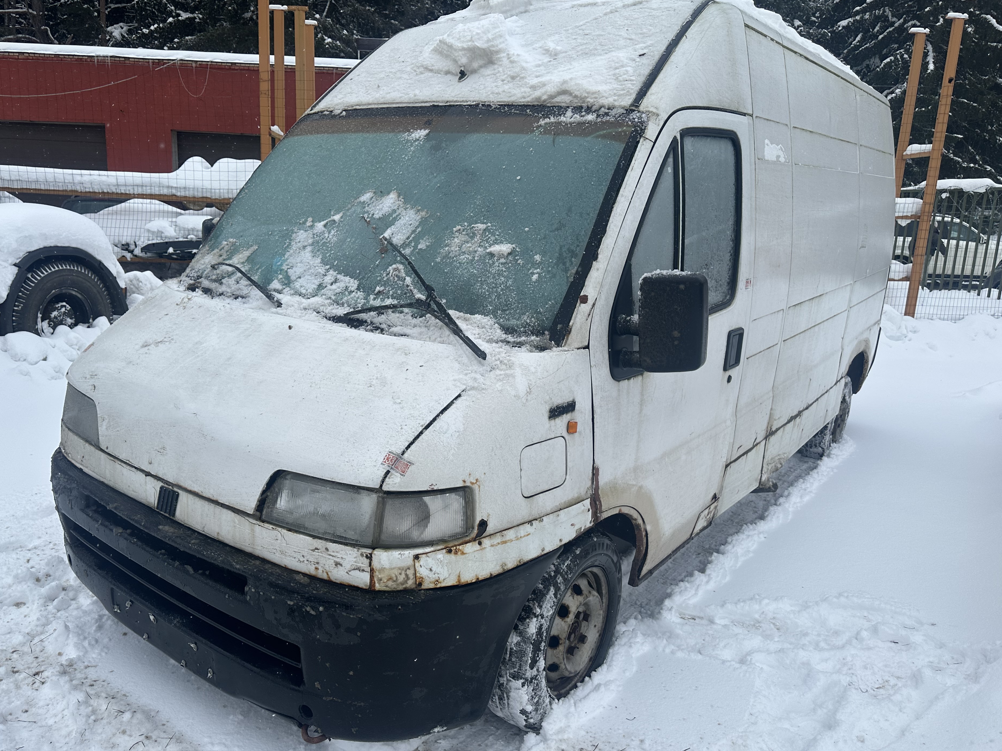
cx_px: 468
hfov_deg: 67.2
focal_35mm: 26
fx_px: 753
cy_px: 392
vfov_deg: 53.0
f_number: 1.78
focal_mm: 6.86
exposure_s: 1/1613
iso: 80
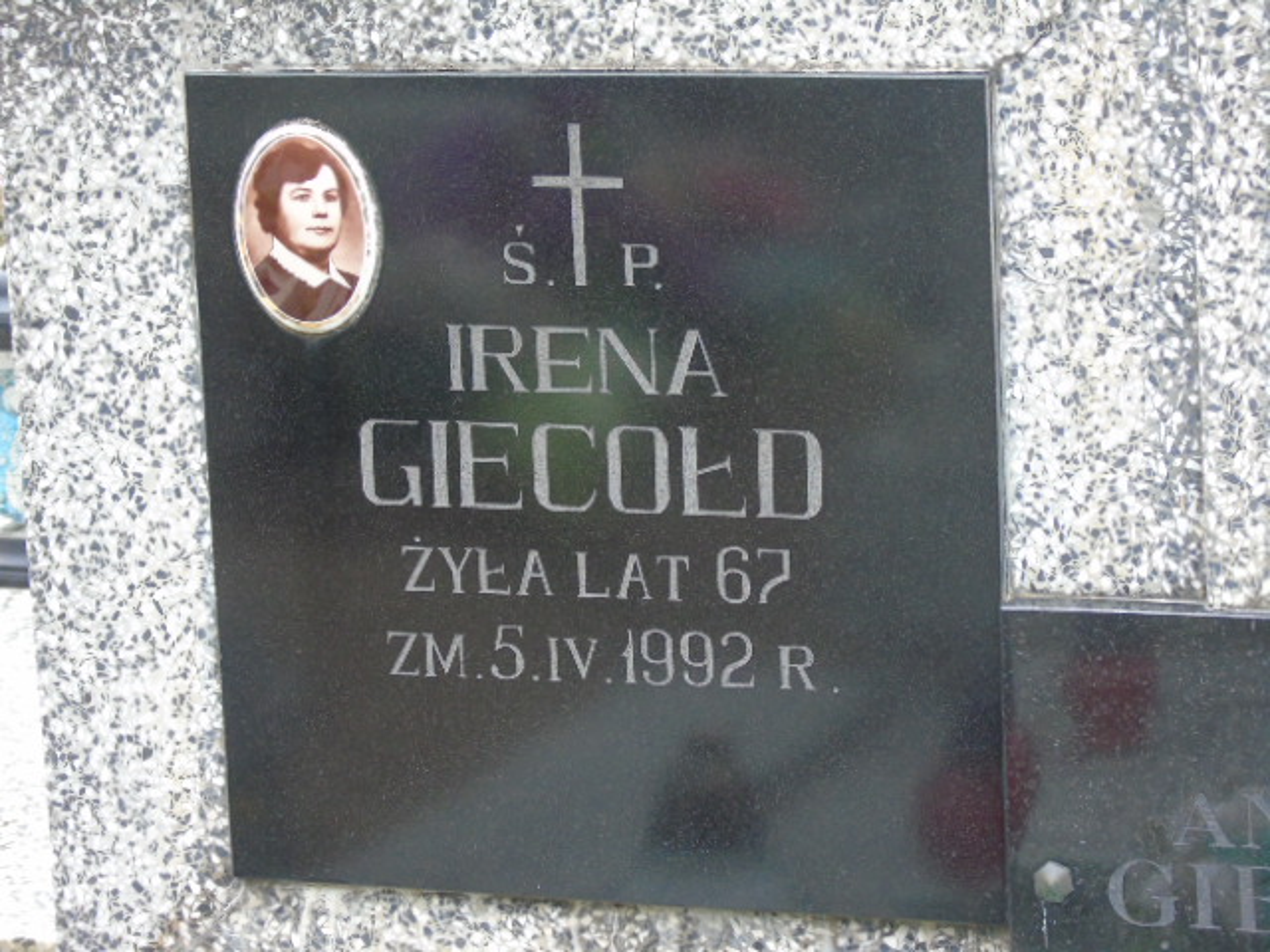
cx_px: 635
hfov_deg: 13.9
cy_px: 476
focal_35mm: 142
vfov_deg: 10.4
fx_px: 5210
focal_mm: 25
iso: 400
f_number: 4.7
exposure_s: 1/125
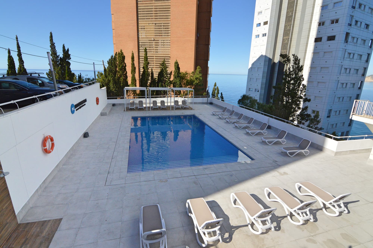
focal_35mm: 16
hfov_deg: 95.0
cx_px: 186
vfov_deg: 72.0
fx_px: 171
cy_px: 124
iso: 800
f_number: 11
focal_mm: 11
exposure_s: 1/800
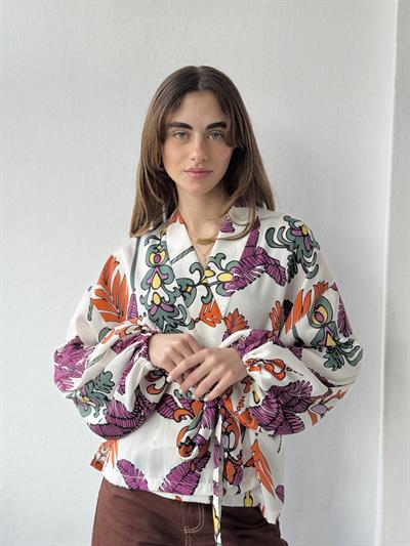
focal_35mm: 48
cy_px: 273
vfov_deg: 39.6
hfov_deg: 30.3
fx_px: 758
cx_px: 205
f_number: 1.78
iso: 64
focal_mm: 6.76
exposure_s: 1/292
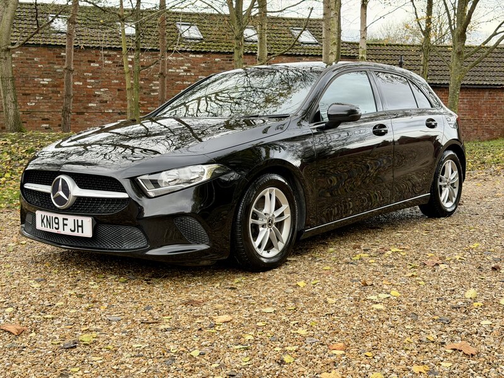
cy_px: 189
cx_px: 252
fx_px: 699
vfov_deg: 30.3
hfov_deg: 39.7
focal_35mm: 48
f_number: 1.78
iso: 50
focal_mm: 6.76
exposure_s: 1/209
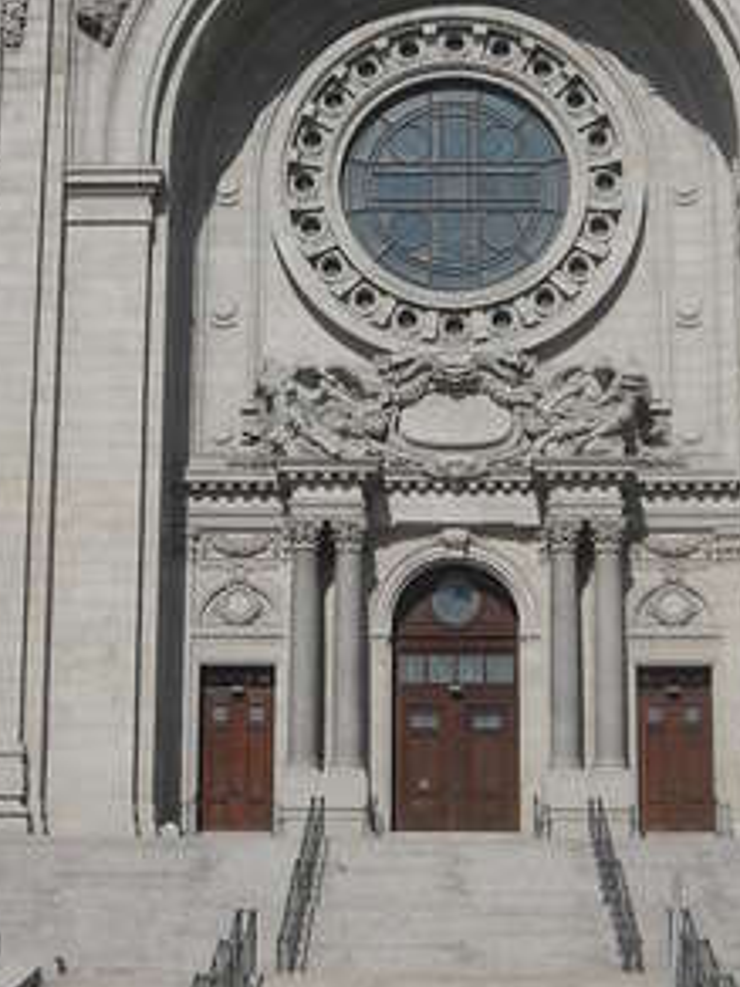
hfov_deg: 15.4
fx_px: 2736
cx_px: 419
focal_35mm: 96
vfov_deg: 20.1
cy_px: 155
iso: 64
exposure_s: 1/620
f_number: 5.6
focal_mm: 5.7
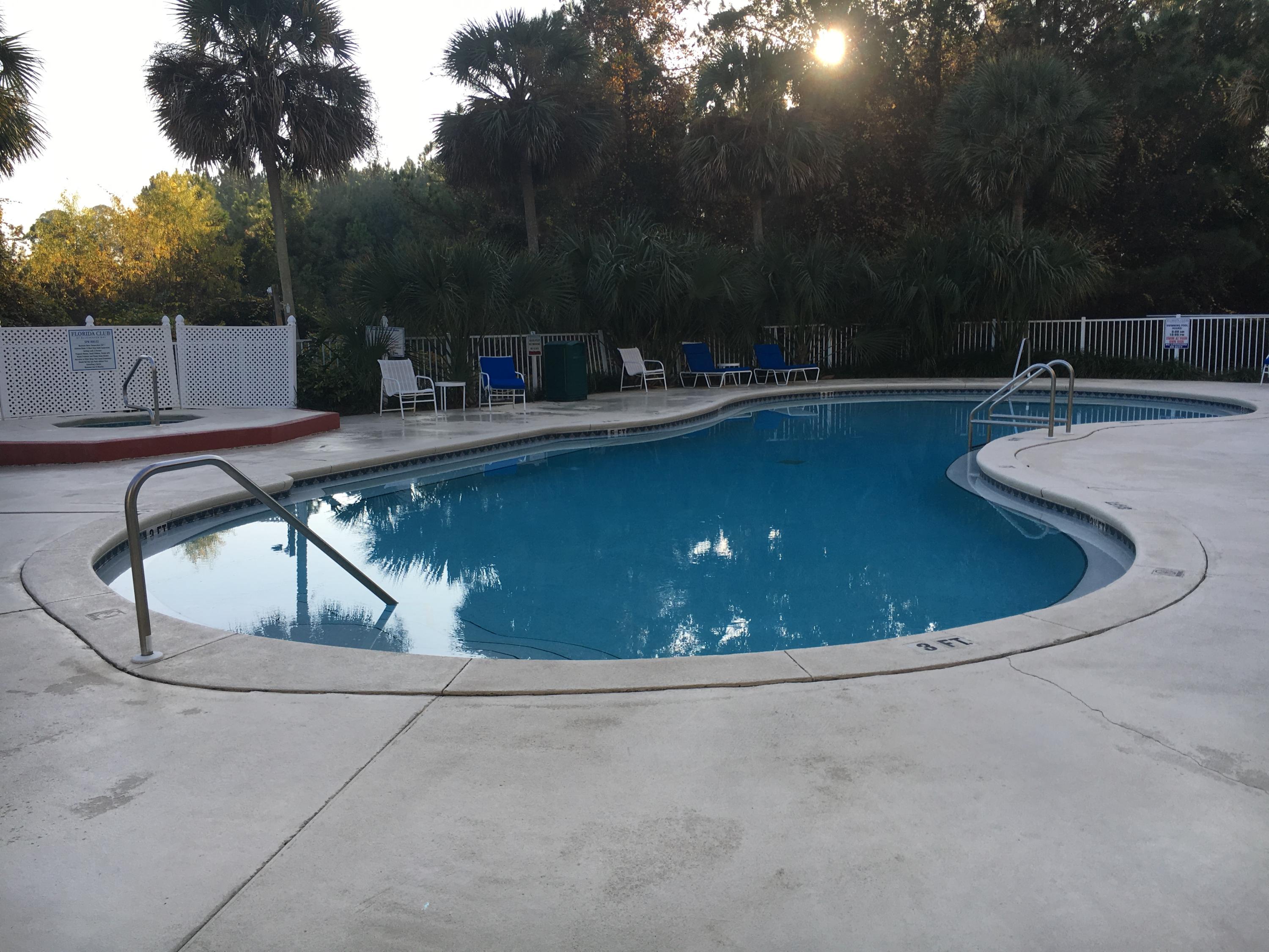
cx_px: 634
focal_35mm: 29
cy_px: 476
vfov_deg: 48.2
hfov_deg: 61.7
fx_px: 1063
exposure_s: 1/506
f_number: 2.2
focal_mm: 4.15
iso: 25
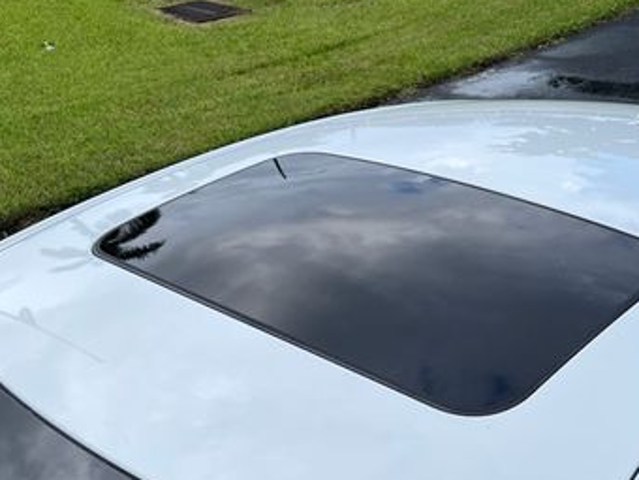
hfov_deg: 38.0
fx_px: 905
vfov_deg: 29.4
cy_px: 339
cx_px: 477
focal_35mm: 49
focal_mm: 5.7
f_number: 1.5
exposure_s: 1/3831
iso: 50
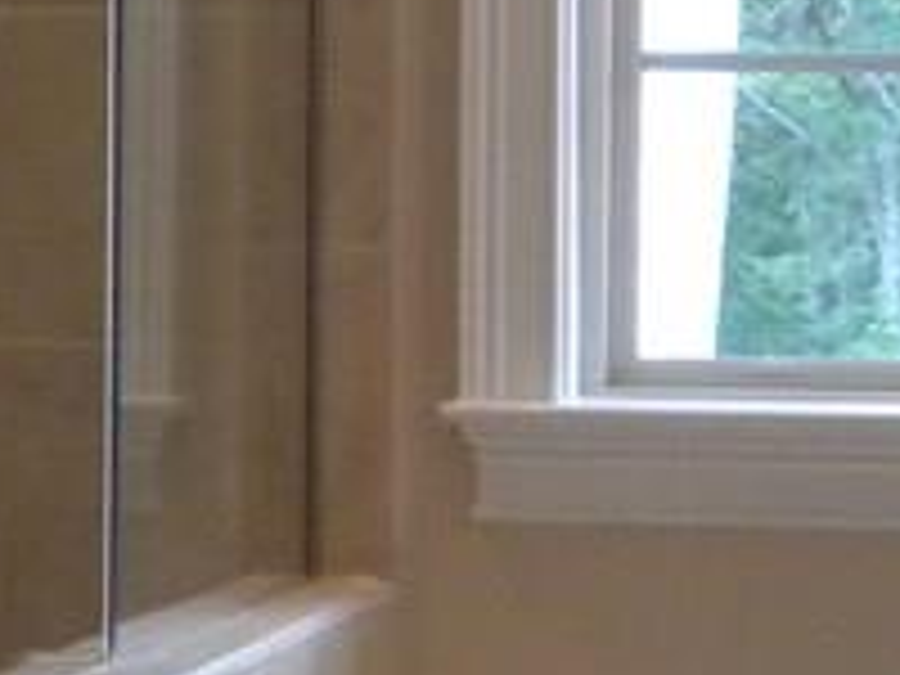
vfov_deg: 7.9
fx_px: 4914
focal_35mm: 189
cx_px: 378
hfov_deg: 10.5
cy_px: 432
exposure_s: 1/63
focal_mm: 6.6
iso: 400
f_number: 3.5
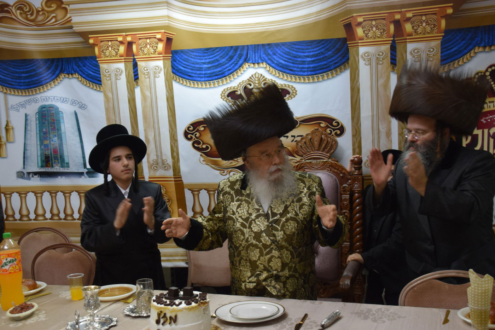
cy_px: 165
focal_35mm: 45
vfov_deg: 29.9
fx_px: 619
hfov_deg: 43.6
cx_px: 248
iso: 1100
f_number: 4.2
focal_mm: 30
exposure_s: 1/60
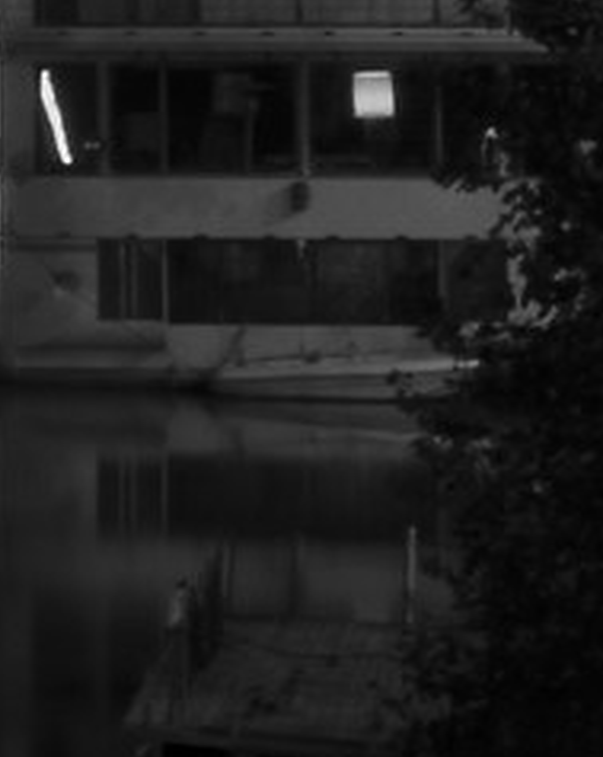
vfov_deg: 2.7
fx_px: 15959
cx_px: -2865
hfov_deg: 2.1
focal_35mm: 714
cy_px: -731
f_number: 20
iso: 200
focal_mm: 50
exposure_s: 30
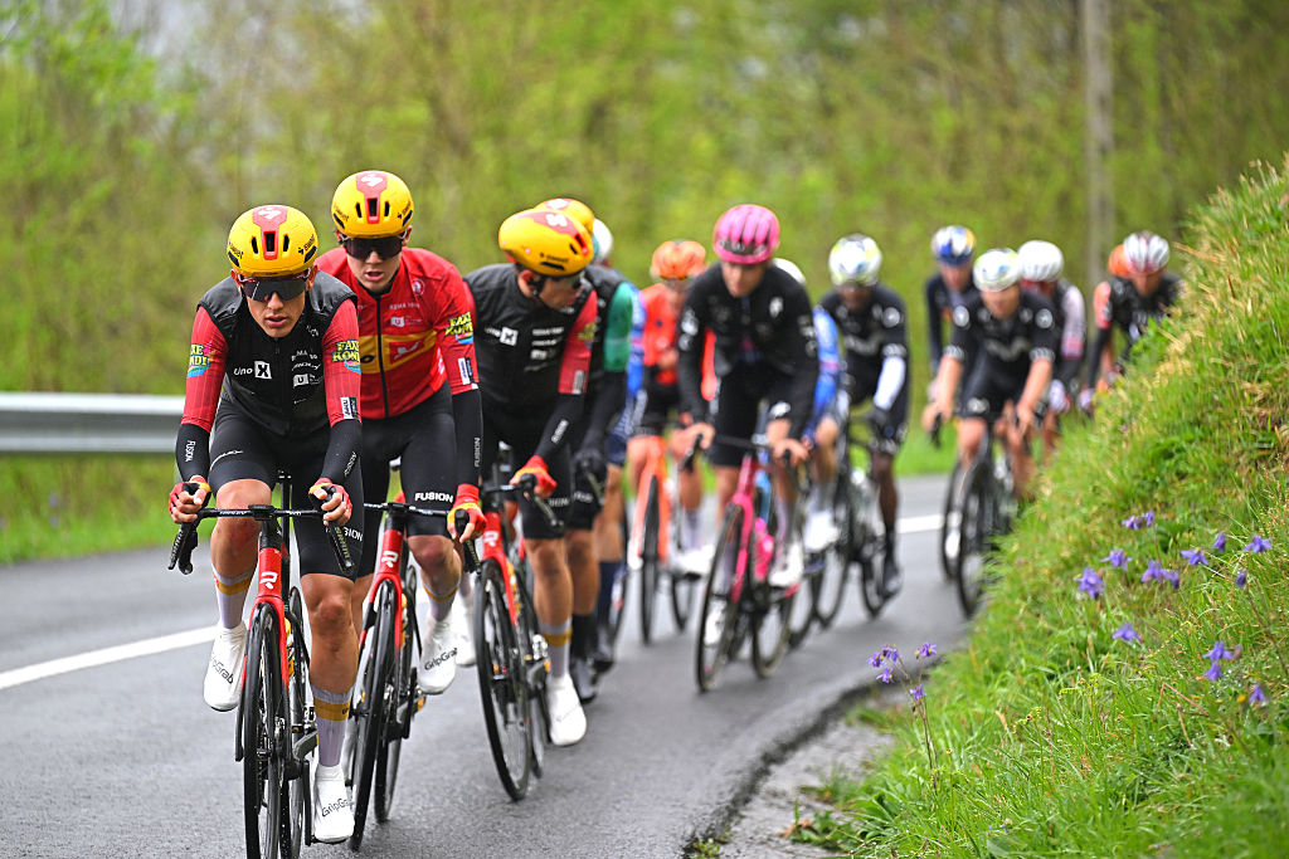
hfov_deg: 10.3
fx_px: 7162
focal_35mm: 200
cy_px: 430
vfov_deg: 6.9
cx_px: 644
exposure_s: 1/1000
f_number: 3.2
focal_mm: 200
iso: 500
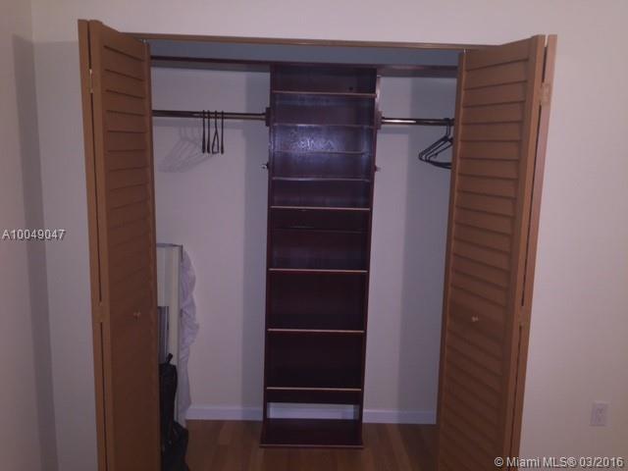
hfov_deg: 61.7
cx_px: 314
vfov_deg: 48.2
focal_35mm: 29
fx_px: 526
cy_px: 236
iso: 50
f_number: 2.2
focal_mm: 4.15
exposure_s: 1/16
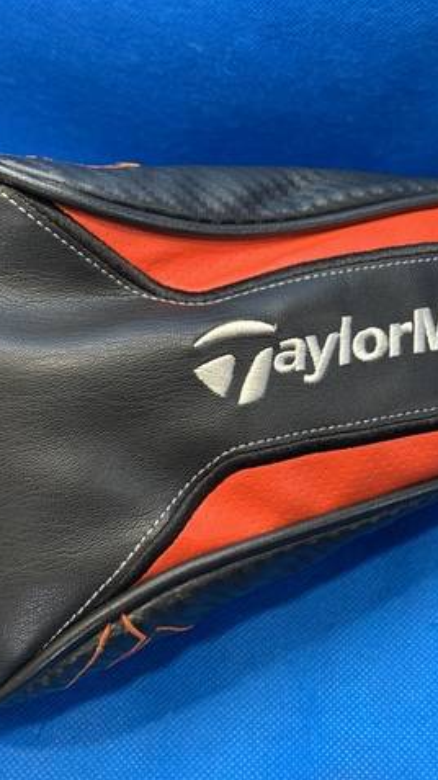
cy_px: 389
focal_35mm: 38
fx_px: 785
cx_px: 261
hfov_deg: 31.1
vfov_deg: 52.8
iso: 160
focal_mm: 4.25
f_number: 1.8
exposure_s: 1/60
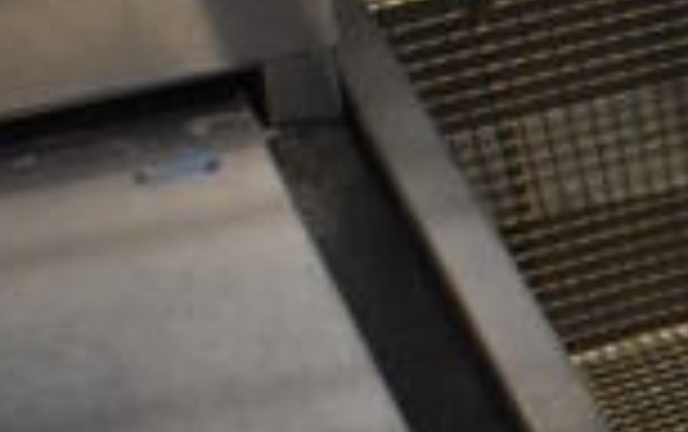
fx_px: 3078
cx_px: 1277
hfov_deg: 11.7
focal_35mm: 164
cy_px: 619
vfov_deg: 7.9
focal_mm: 18
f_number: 3.5
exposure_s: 1/125
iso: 2200
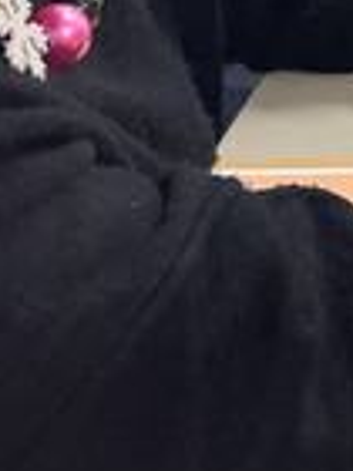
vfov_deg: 15.6
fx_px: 1618
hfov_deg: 11.5
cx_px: 642
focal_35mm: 119
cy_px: -178
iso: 100
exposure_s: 1/120
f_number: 1.6
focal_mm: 5.1
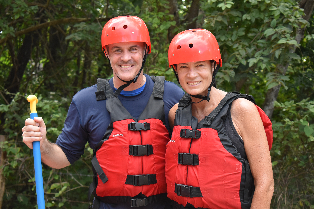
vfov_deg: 16.6
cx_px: 157
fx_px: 720
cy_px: 104
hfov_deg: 24.6
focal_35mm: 82
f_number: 5.6
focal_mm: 55
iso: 1100
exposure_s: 1/500
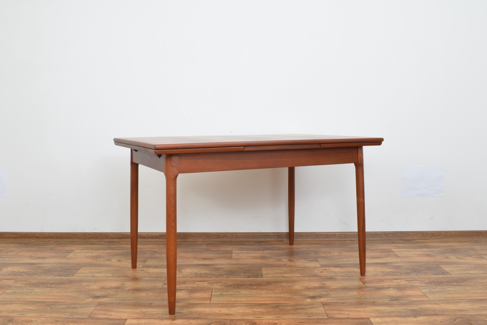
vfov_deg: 40.0
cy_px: 162
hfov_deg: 57.2
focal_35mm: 33
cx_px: 244
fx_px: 446
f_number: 25
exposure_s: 3
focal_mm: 22
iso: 100
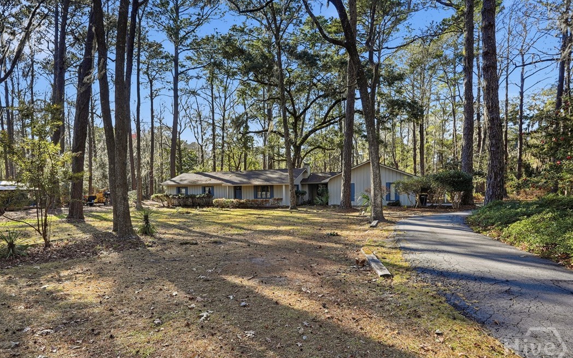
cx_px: 279
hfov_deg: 85.0
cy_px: 191
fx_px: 312
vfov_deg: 59.6
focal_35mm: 20
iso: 320
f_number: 9
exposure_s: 1/2500
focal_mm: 19
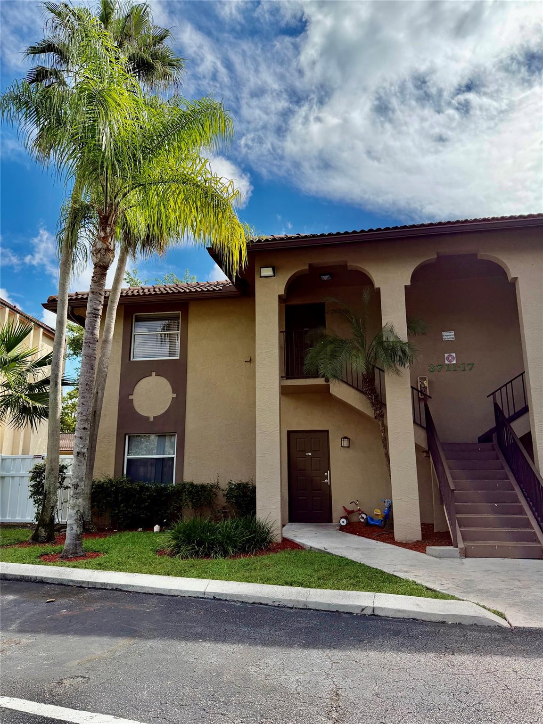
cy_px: 362
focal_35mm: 24
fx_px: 502
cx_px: 272
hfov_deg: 56.8
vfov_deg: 71.6
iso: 100
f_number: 1.78
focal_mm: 6.76
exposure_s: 1/4405
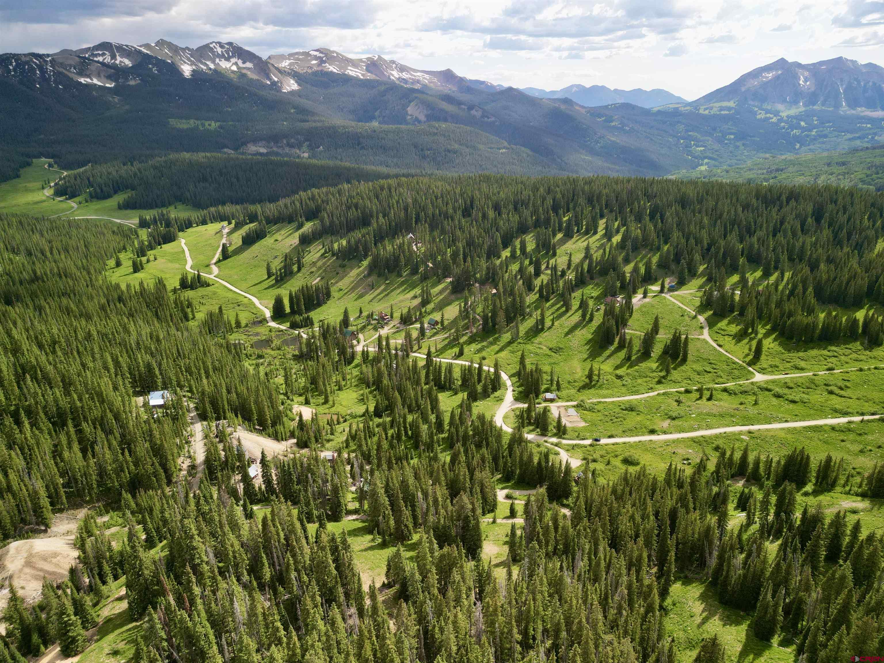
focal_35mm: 24
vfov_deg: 56.8
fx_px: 613
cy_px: 332
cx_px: 442
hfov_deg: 71.6
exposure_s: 1/1000
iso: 130
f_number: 1.7
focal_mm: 6.72
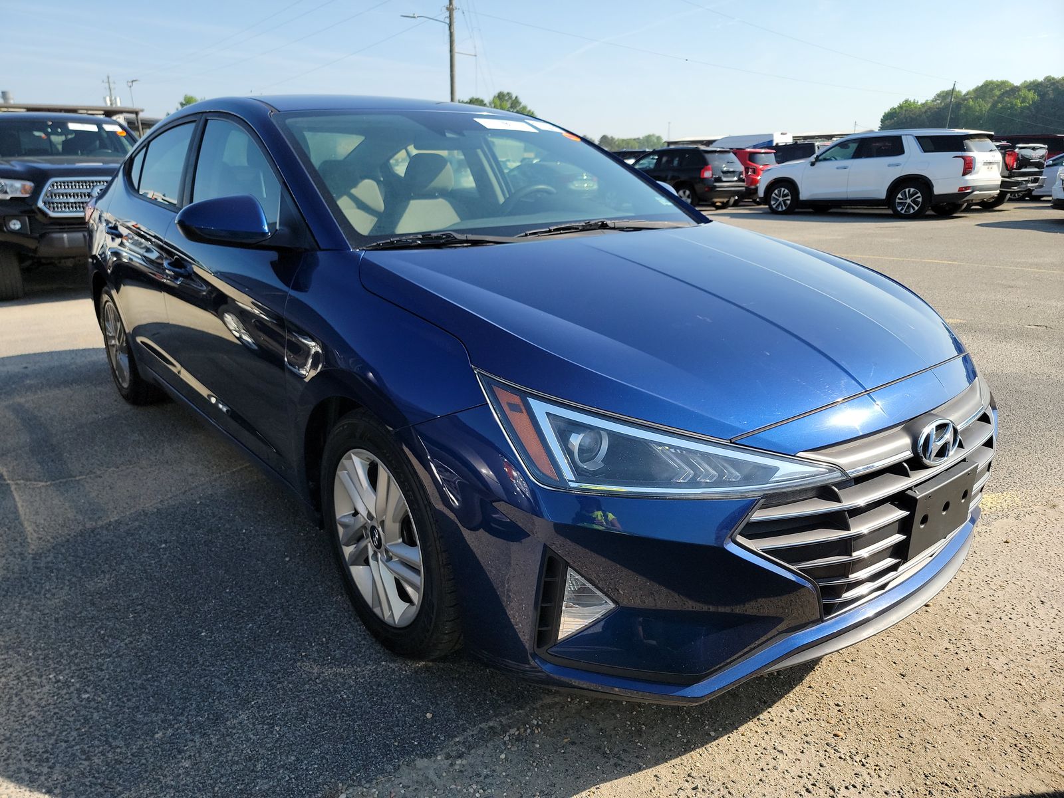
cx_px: 532
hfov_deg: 71.6
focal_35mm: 24
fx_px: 738
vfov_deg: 56.8
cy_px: 399
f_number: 1.8
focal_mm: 6.7
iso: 50
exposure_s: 1/542
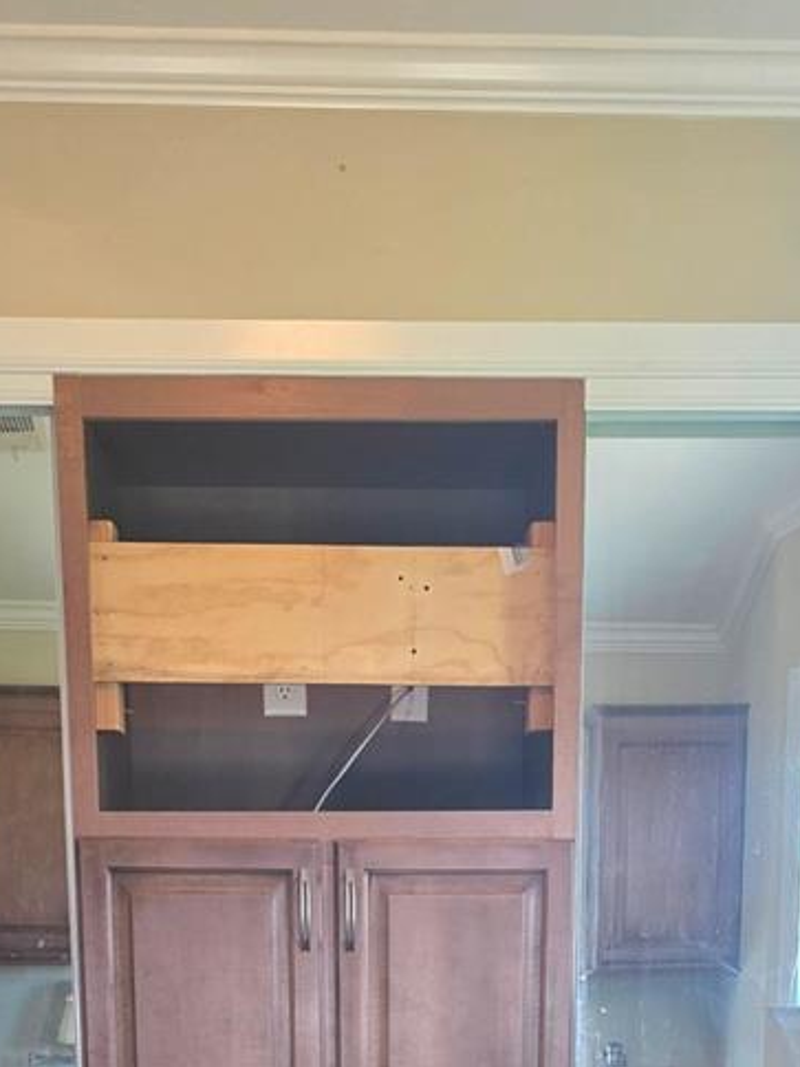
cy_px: 1265
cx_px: 439
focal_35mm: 57
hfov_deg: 25.6
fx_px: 1756
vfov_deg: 29.3
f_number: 1.7
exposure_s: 1/120
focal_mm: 6.3
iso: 160
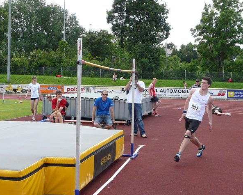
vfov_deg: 25.4
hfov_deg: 31.4
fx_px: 432
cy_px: 97
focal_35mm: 60
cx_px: 116
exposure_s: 1/500
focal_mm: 5.9
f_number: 2.8
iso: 125
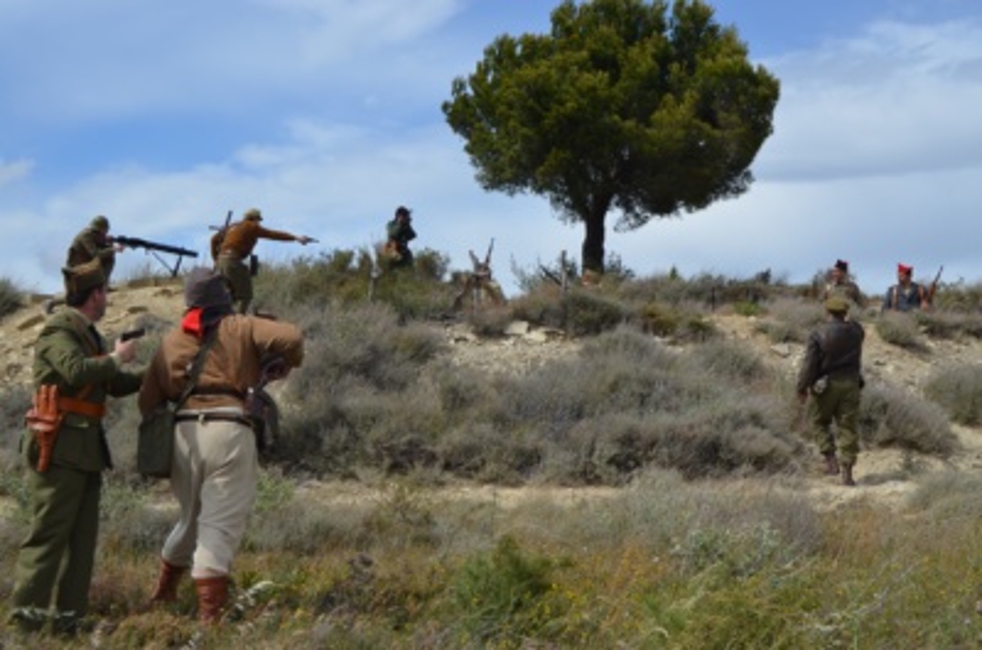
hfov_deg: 37.9
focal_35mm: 52
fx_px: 1429
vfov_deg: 25.6
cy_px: 325
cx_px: 491
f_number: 9
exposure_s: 1/320
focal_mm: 35
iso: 100
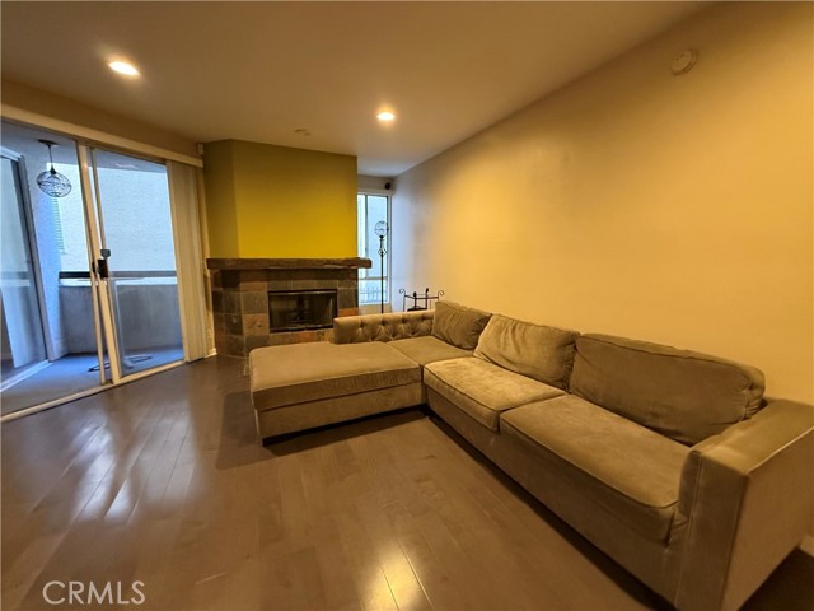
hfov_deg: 102.1
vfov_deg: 85.7
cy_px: 306
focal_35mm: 14
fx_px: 329
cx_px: 407
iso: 640
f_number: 2.2
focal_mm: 2.22
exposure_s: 1/60
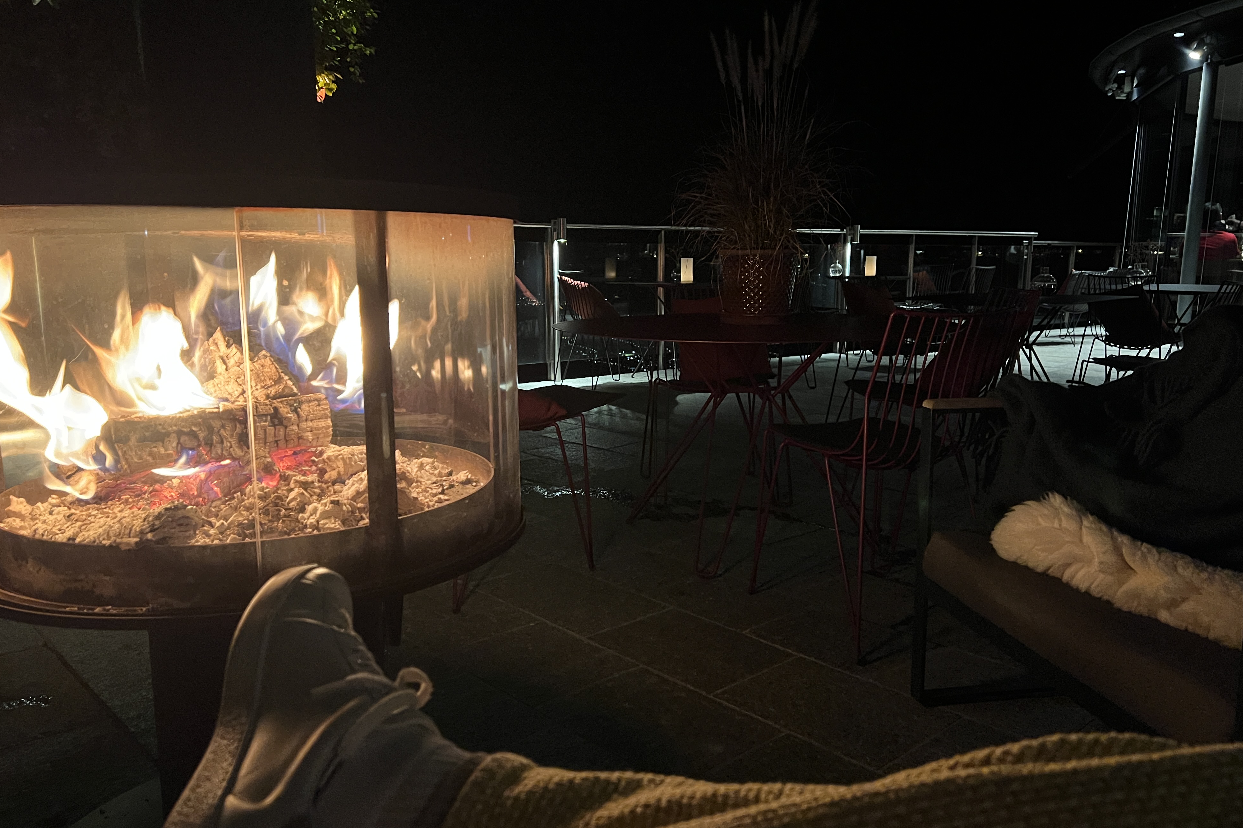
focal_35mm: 28
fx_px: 967
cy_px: 416
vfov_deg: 46.4
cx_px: 637
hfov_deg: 65.5
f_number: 1.5
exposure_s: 1/30
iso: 640
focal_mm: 5.7
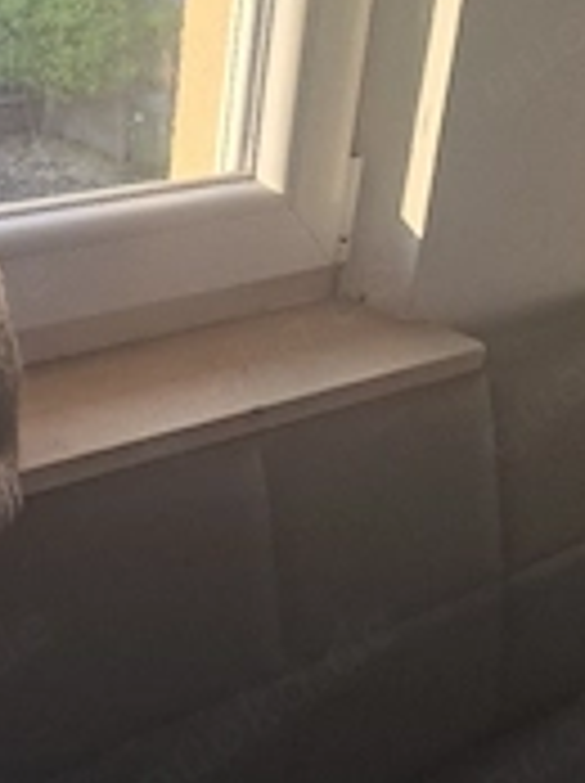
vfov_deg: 36.2
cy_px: 405
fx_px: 1197
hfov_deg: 26.2
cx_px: 18
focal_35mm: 53
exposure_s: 1/128
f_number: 1.8
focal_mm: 5.54
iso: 50
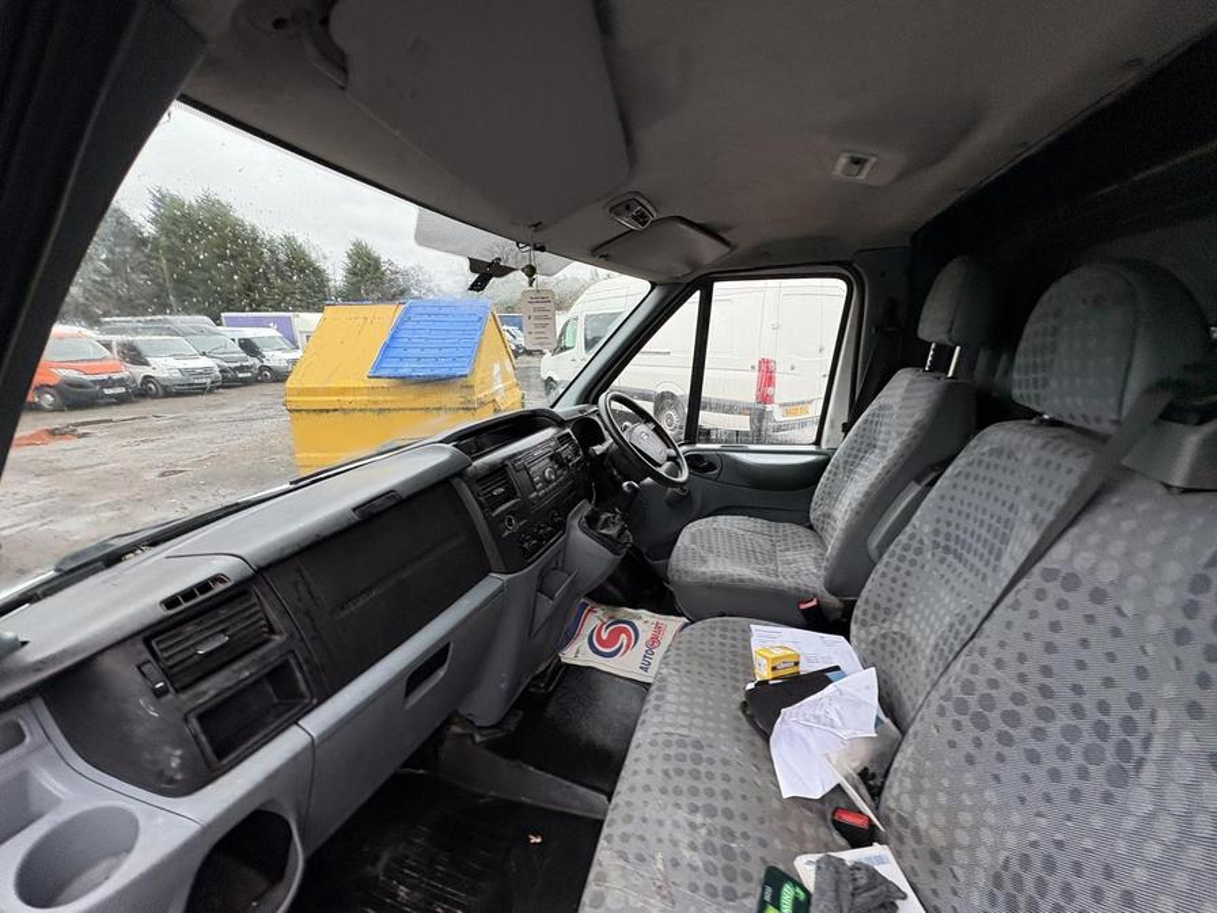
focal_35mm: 14
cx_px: 608
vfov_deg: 85.7
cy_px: 456
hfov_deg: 102.1
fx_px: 492
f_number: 2.2
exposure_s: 1/99
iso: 125
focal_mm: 2.22
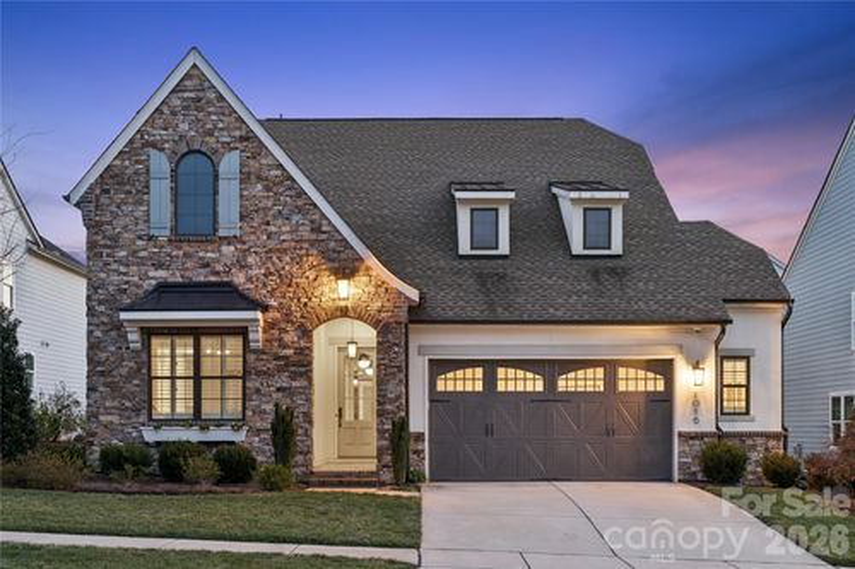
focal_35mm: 42
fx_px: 997
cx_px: 428
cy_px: 284
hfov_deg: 46.4
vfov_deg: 31.9
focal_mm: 42
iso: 160
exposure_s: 1/2
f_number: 7.1
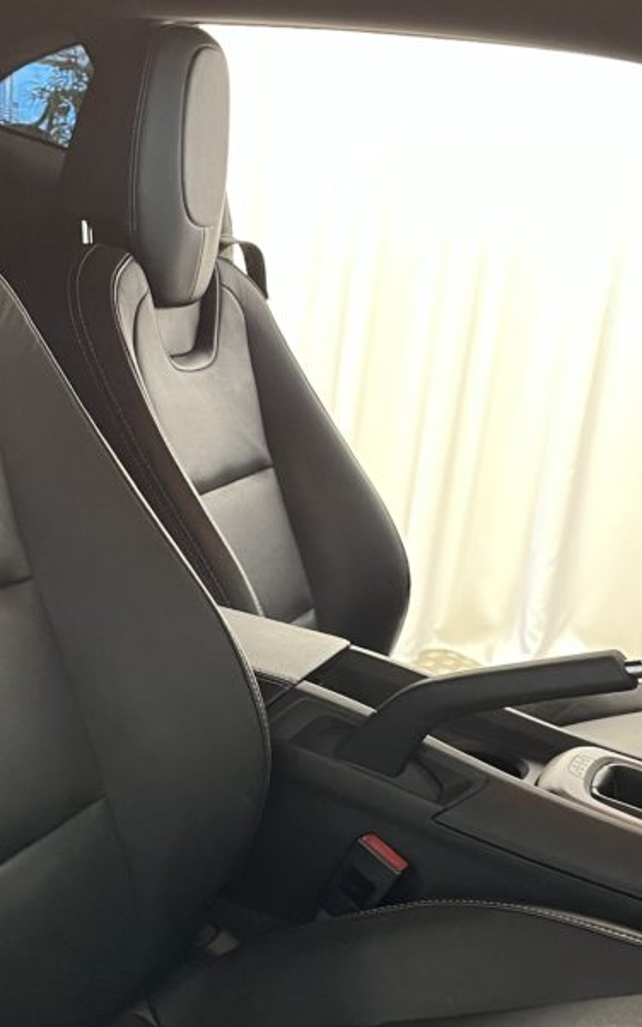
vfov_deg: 36.3
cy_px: 735
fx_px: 1539
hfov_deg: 23.6
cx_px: 287
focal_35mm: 55
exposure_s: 1/50
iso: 320
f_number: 1.6
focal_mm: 5.1
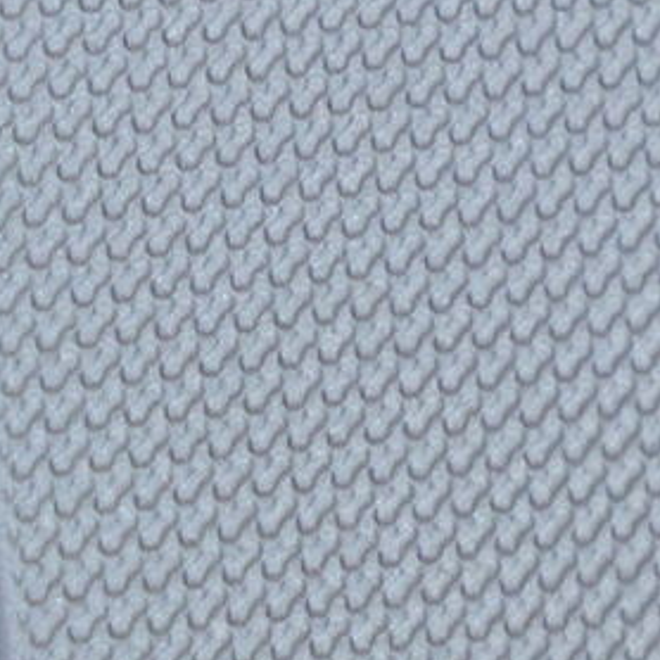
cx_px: 776
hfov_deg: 4.3
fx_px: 8866
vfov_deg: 4.2
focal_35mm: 411
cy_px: -408
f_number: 5.6
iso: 1250
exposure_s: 1/160
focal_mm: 70
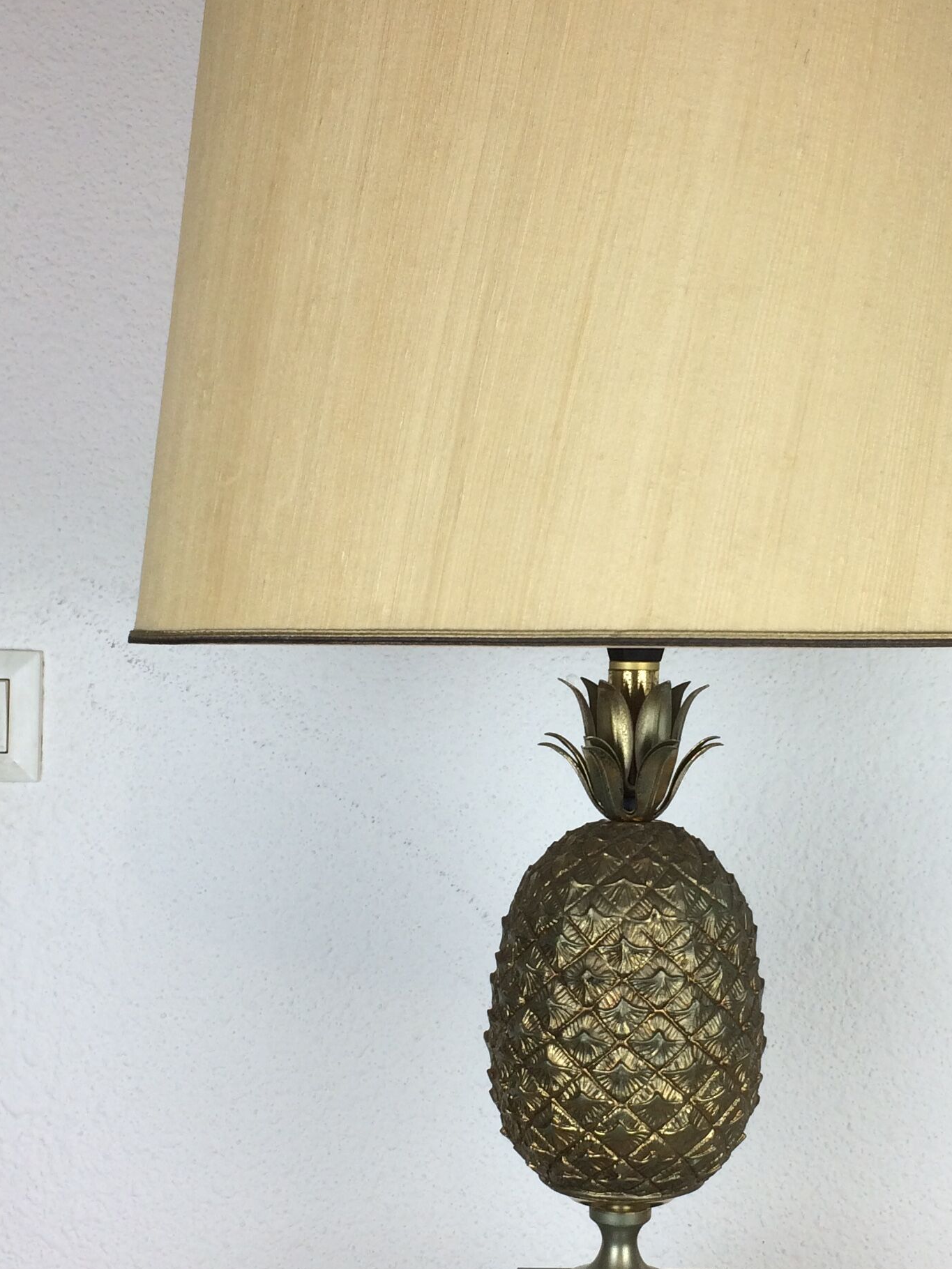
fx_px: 1907
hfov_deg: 27.9
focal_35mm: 52
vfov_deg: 36.8
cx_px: 628
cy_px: 709
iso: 50
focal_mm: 4.15
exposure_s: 1/100
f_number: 2.2
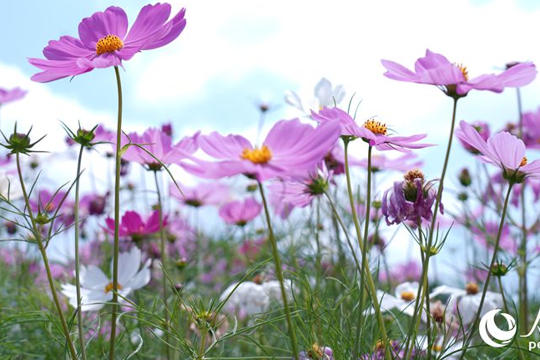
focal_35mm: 64
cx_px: 245
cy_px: 120
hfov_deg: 31.4
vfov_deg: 21.2
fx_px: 960
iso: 50
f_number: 5.6
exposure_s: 1/250
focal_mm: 46
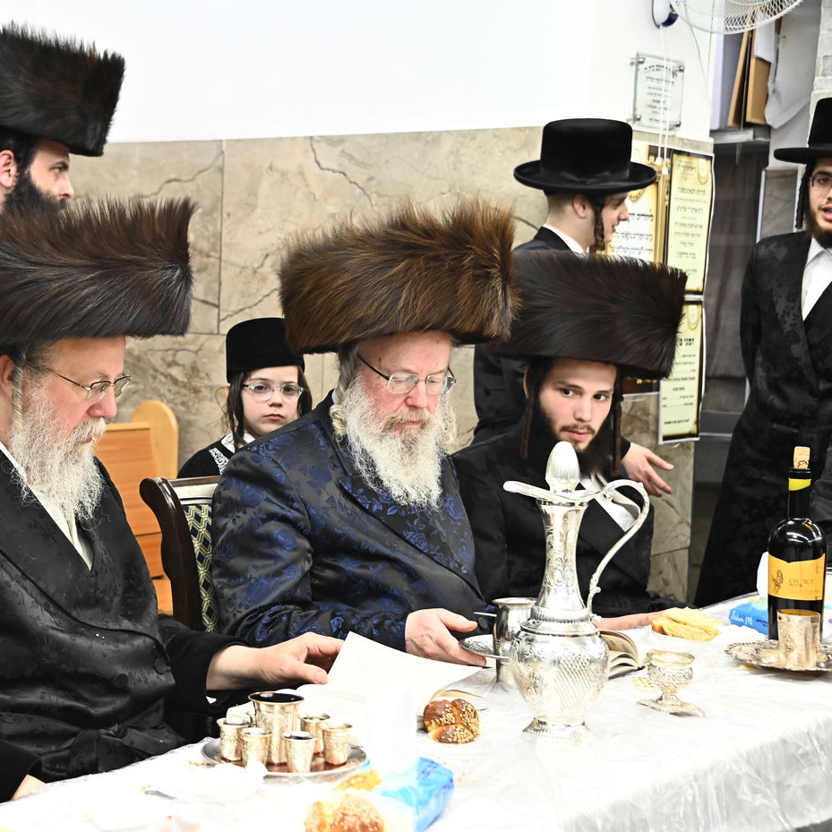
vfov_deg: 26.9
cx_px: 208
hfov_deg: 26.5
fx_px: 1740
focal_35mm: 64
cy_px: 416
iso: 2000
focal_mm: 50
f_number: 5.6
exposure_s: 1/160
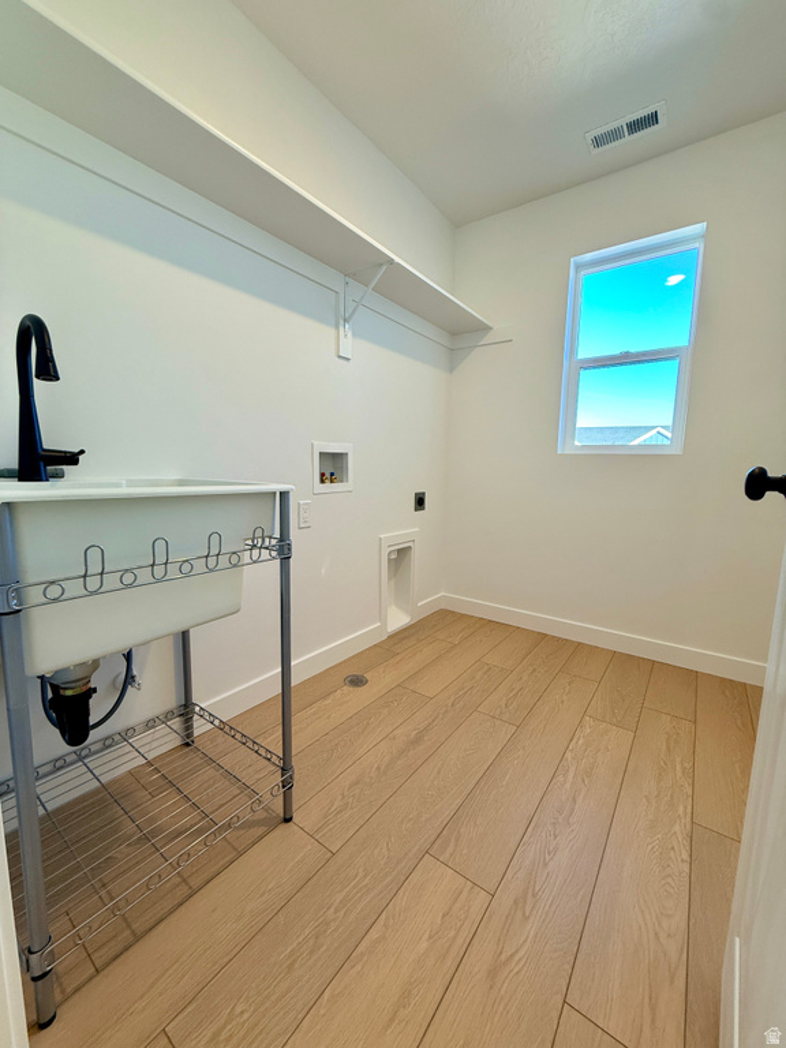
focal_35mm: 14
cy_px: 524
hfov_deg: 85.7
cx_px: 393
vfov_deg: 102.1
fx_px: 424
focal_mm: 2.22
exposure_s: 1/120
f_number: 2.2
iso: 125
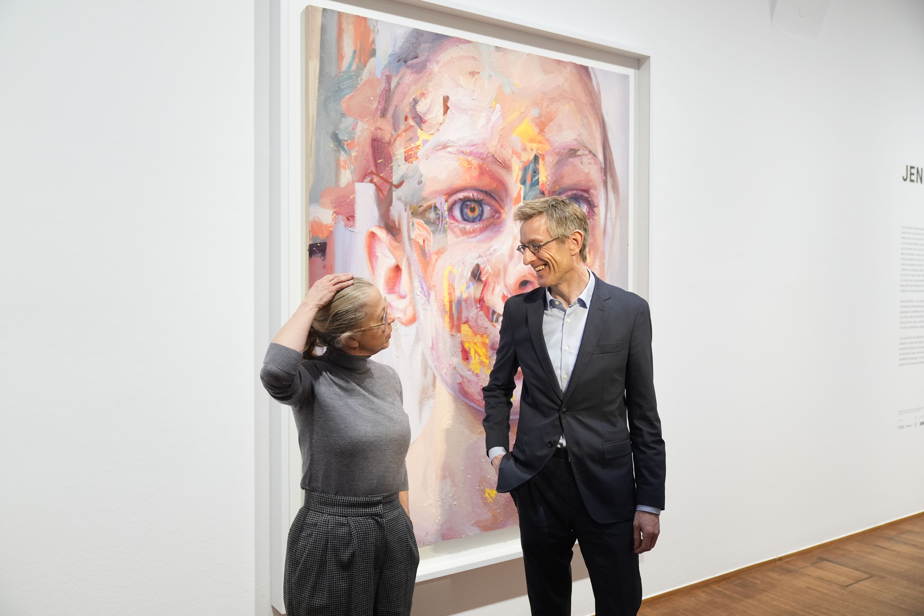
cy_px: 308
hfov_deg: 61.9
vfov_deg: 43.6
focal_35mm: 30
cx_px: 462
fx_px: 770
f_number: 2.8
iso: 2000
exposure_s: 1/100
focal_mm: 30
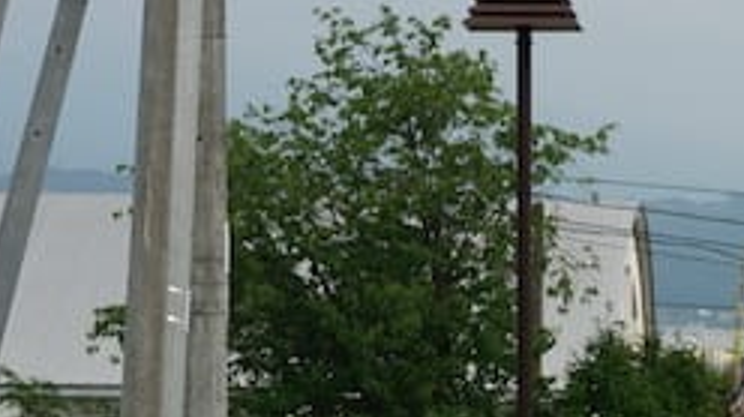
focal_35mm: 198
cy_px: 747
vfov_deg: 6.0
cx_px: 960
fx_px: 3897
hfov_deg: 10.7
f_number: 13
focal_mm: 39
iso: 100
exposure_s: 1/100
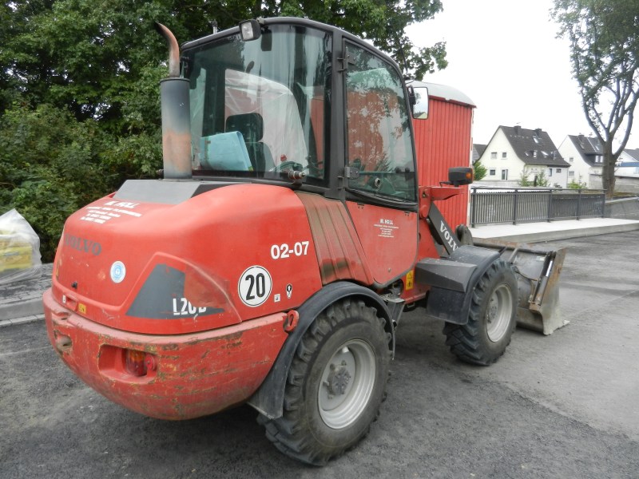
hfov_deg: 69.4
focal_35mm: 25
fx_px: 461
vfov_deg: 54.9
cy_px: 240
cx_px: 320
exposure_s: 1/400
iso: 160
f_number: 3.5
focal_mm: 4.5
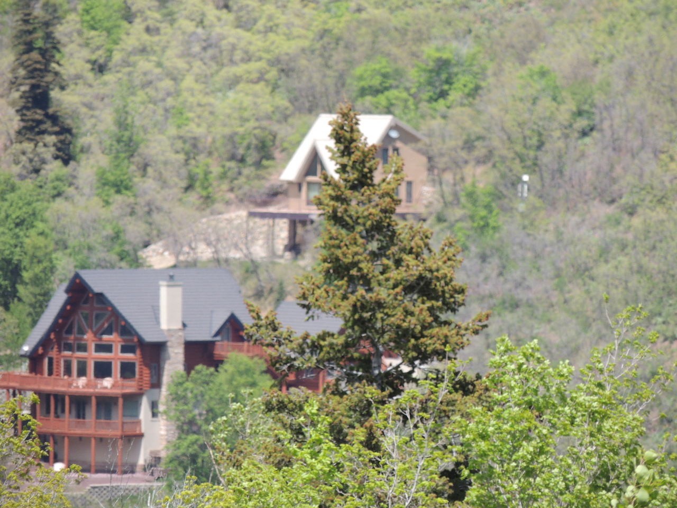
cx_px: 338
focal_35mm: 600
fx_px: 11734
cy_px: 254
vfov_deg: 2.5
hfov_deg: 3.3
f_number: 4.9
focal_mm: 107
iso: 250
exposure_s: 1/800
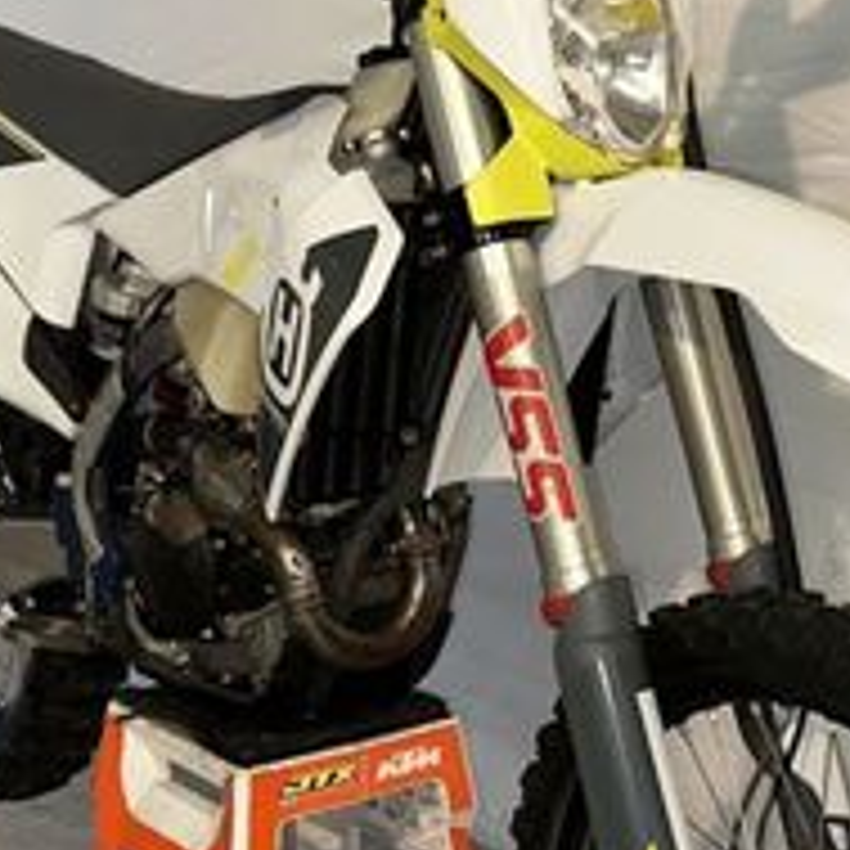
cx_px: 585
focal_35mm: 72
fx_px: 2000
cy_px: 540
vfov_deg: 23.9
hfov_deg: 23.8
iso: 64
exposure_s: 1/33
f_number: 1.78
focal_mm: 6.86
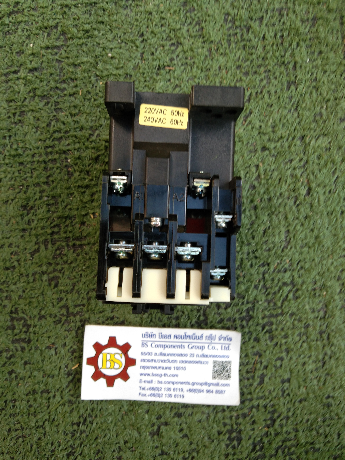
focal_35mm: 30
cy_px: 230
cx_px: 172
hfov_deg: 46.8
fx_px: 399
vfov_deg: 60.0
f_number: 2.2
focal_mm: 3.65
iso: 83
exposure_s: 1/50
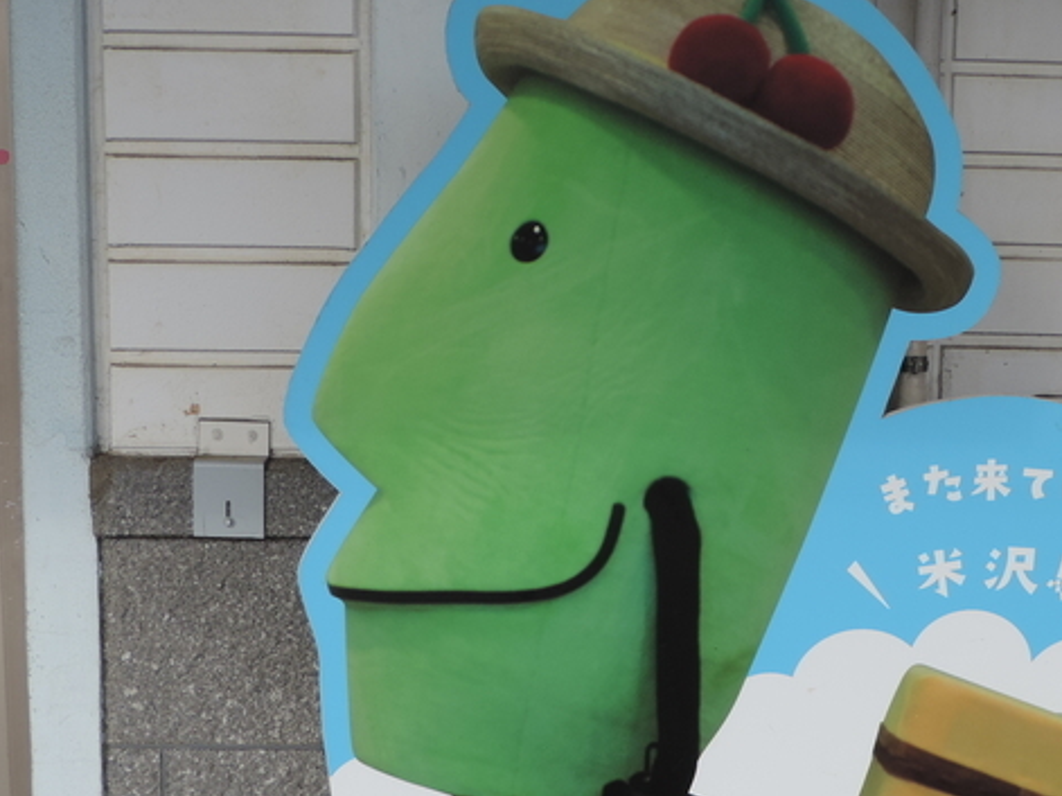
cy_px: 498
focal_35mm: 73
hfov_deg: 26.5
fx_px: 2239
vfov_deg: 20.1
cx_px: 744
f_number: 3.4
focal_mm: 7.6
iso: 80
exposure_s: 1/125
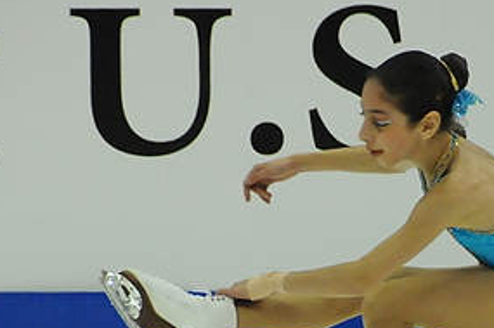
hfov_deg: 2.5
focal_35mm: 841
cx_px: 406
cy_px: 296
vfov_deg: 1.6
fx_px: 11521
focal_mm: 200
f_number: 5.6
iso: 3200
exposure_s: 1/1000
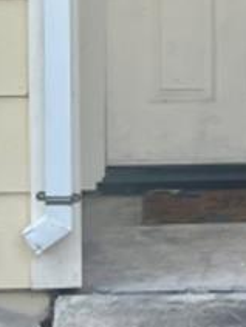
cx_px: 245
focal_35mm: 184
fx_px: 1743
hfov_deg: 8.0
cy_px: -134
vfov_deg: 10.4
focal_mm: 5.7
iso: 50
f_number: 1.5
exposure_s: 1/1079
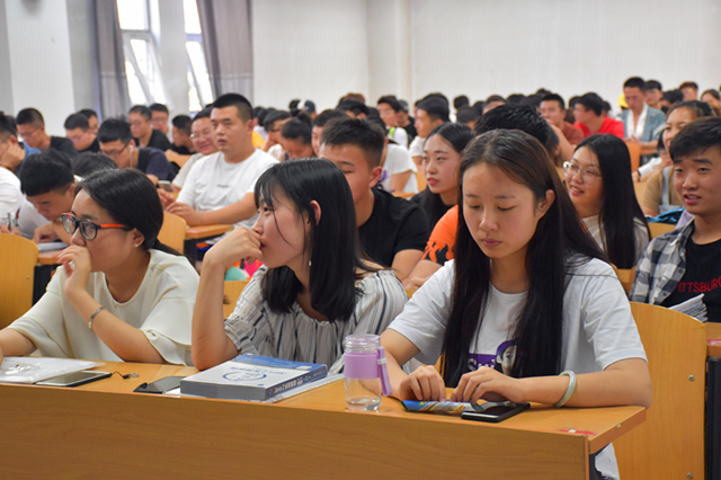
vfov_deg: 18.9
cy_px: 240
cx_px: 360
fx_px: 1441
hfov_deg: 28.1
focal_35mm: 72
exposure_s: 1/60
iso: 2000
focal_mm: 48
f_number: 4.5
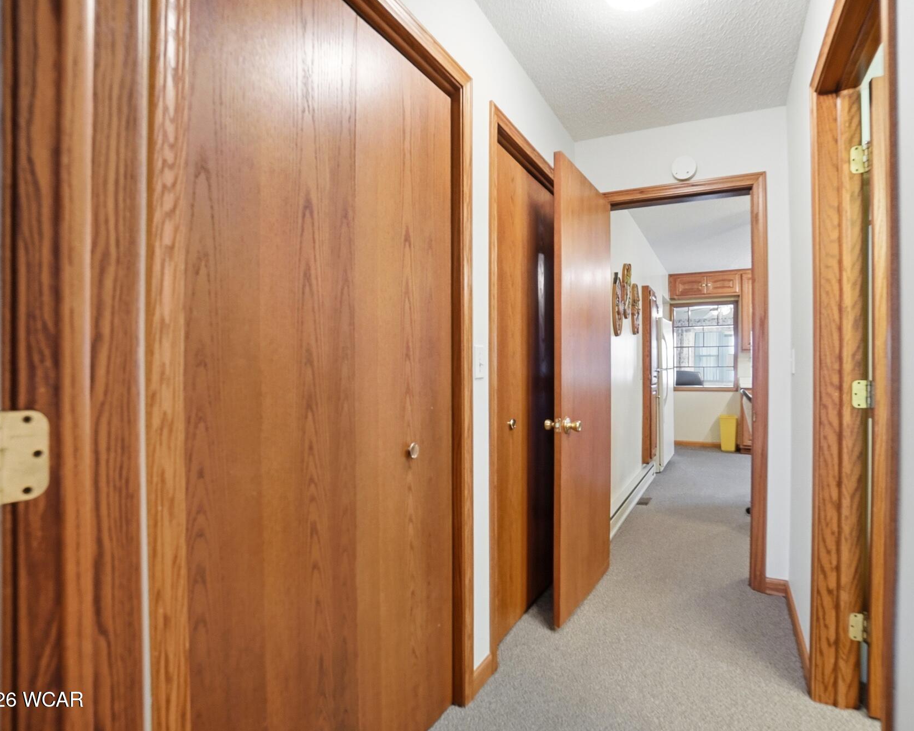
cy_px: 366
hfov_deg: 89.3
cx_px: 505
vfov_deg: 77.0
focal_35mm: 17
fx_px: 460
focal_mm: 10
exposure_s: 1/45
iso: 125
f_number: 5.6
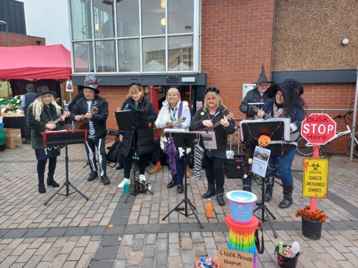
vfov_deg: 54.9
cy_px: 134
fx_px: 259
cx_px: 179
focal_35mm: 25
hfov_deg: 69.4
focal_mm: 4.65
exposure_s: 1/100
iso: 80
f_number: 1.8
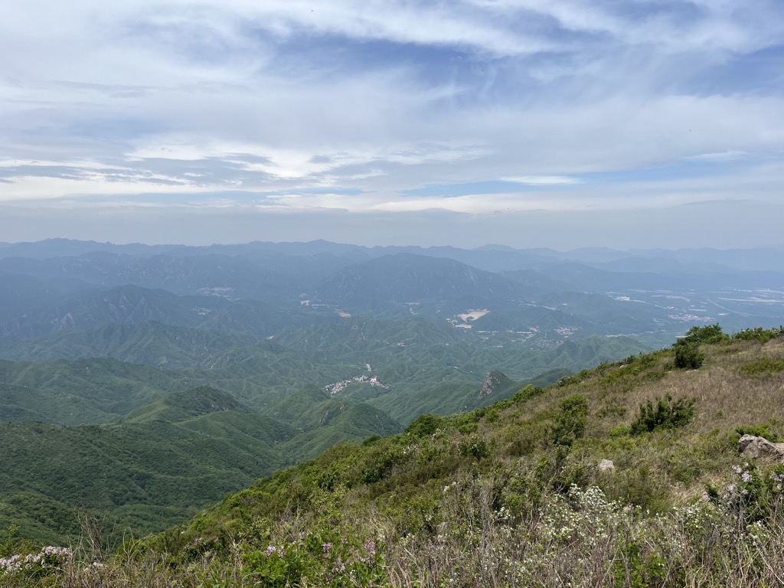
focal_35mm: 26
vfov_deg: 53.1
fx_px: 589
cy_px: 294
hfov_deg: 67.3
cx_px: 392
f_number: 1.6
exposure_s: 1/5556
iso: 50
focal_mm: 5.1
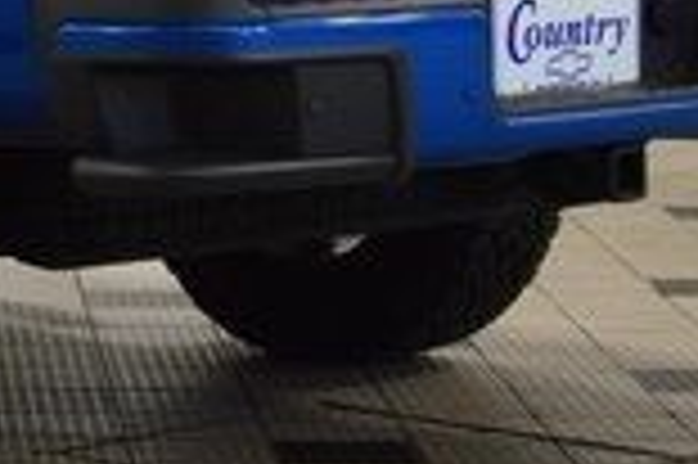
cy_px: -209
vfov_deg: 6.1
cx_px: -338
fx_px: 4319
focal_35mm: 223
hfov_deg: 9.0
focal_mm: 36
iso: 1600
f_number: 8
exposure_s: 1/60
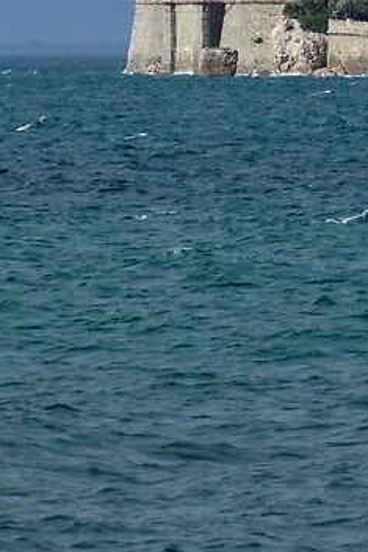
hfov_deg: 1.3
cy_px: 11
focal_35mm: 1022
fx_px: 15654
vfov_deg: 2.0
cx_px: 296
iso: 100
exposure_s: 1/500
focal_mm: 100
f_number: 11
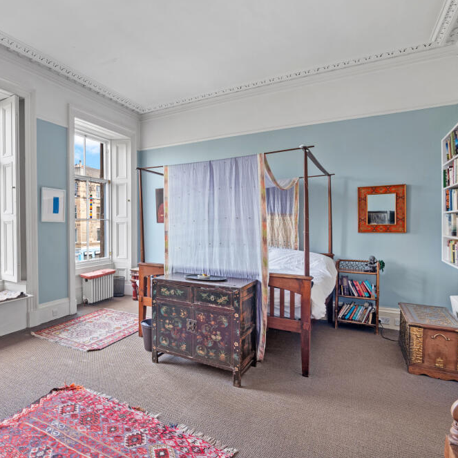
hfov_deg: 68.3
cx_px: 125
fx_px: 314
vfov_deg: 72.1
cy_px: 223
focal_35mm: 21
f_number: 9
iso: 250
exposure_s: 1/6
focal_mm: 16
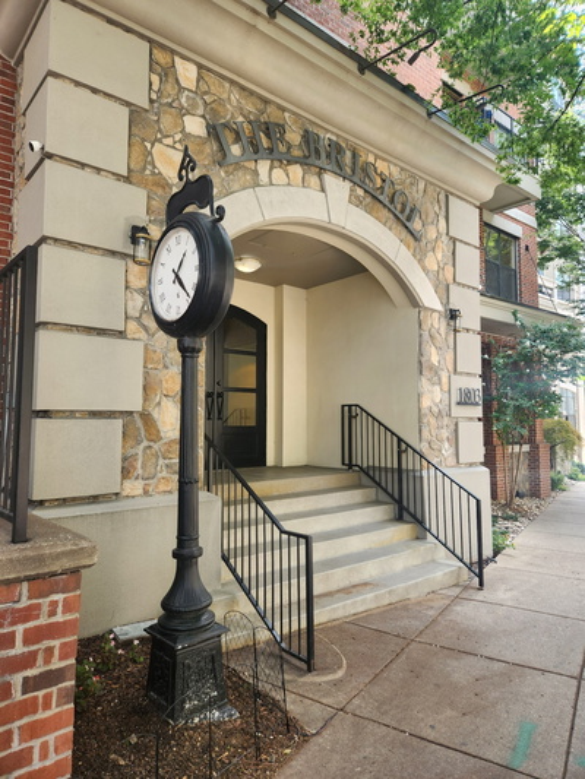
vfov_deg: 73.9
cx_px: 292
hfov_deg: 58.9
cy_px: 390
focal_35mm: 23
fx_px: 518
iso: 64
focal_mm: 5.4
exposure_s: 1/180
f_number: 1.8
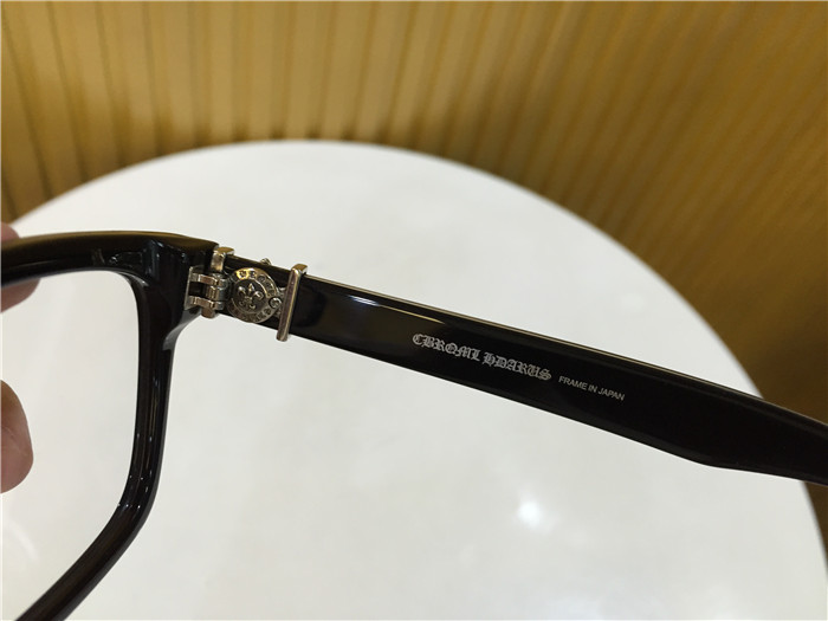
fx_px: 694
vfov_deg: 48.2
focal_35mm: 29
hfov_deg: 61.7
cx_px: 414
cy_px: 310
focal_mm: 4.15
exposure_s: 1/33
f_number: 2.2
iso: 160
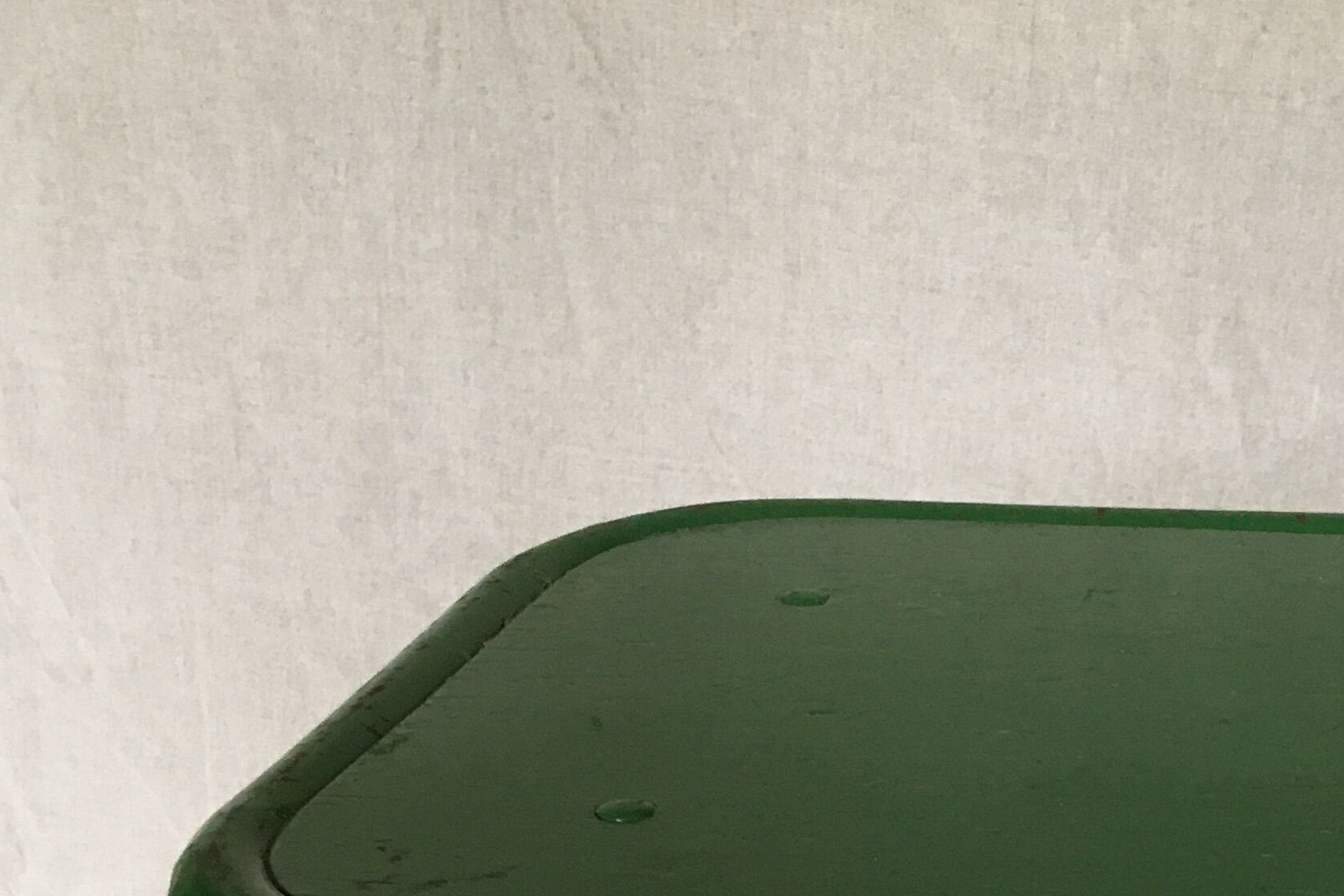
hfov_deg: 27.2
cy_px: 1519
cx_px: 1043
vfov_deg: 16.3
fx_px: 2725
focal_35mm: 73
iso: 125
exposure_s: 1/33
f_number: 2.2
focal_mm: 4.15
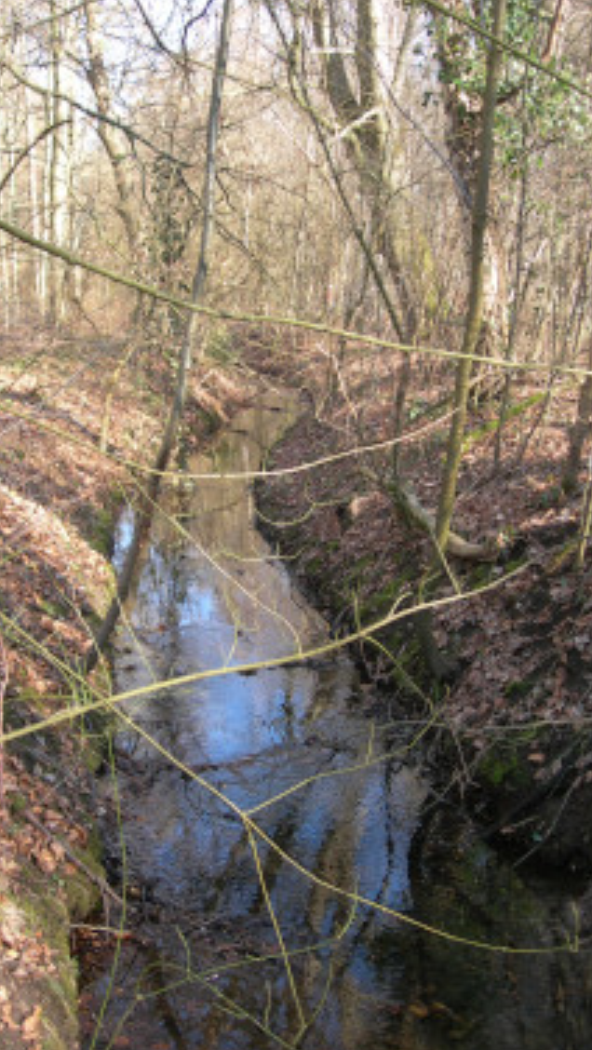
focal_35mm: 44
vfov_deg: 46.4
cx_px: 265
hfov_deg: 27.1
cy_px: 508
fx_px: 1226
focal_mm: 7.8
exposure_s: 1/74
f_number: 2.8
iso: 50
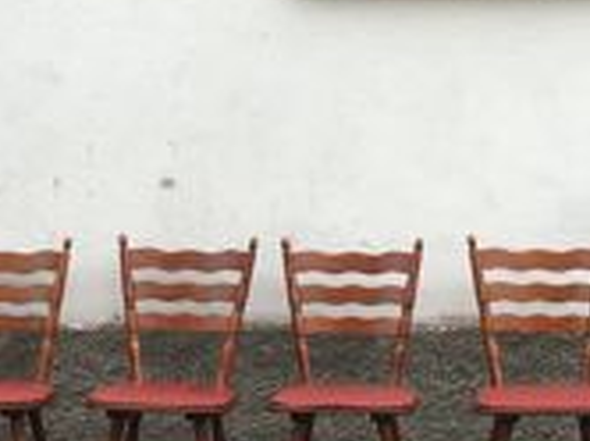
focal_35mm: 105
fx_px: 1787
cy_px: 121
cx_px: 295
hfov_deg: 18.7
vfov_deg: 14.0
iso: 25
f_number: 2.2
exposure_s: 1/256
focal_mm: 4.15
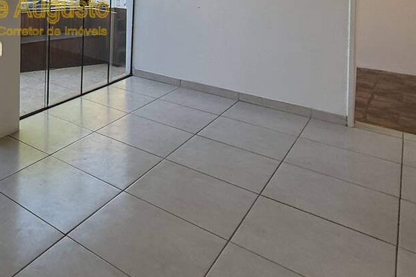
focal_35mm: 34
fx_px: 393
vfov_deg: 33.6
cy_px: -32
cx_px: -8
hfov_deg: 46.0
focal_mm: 2.22
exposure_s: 1/259
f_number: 2.2
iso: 64
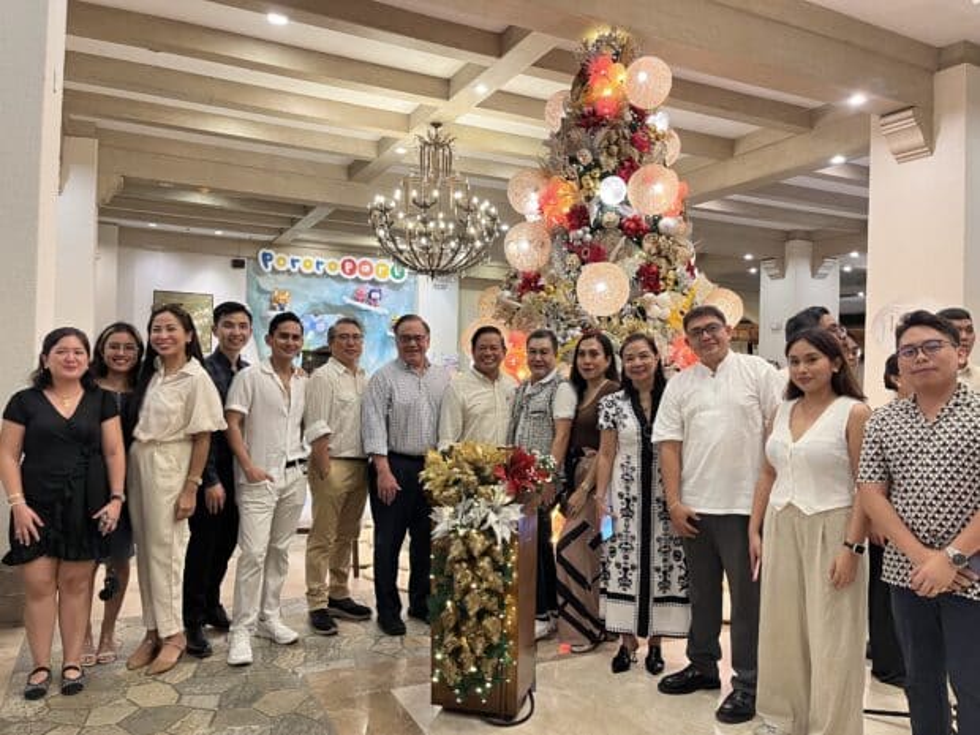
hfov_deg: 67.3
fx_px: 736
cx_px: 490
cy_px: 368
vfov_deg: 53.1
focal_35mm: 26
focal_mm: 5.1
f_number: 1.6
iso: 200
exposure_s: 1/60
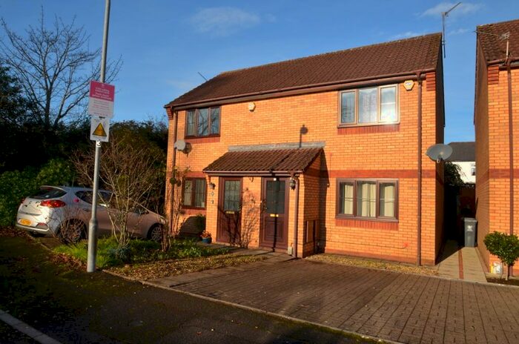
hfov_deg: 77.4
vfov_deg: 56.0
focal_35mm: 22
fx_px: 324
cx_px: 260
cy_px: 172
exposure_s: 1/200
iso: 100
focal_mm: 15
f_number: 10
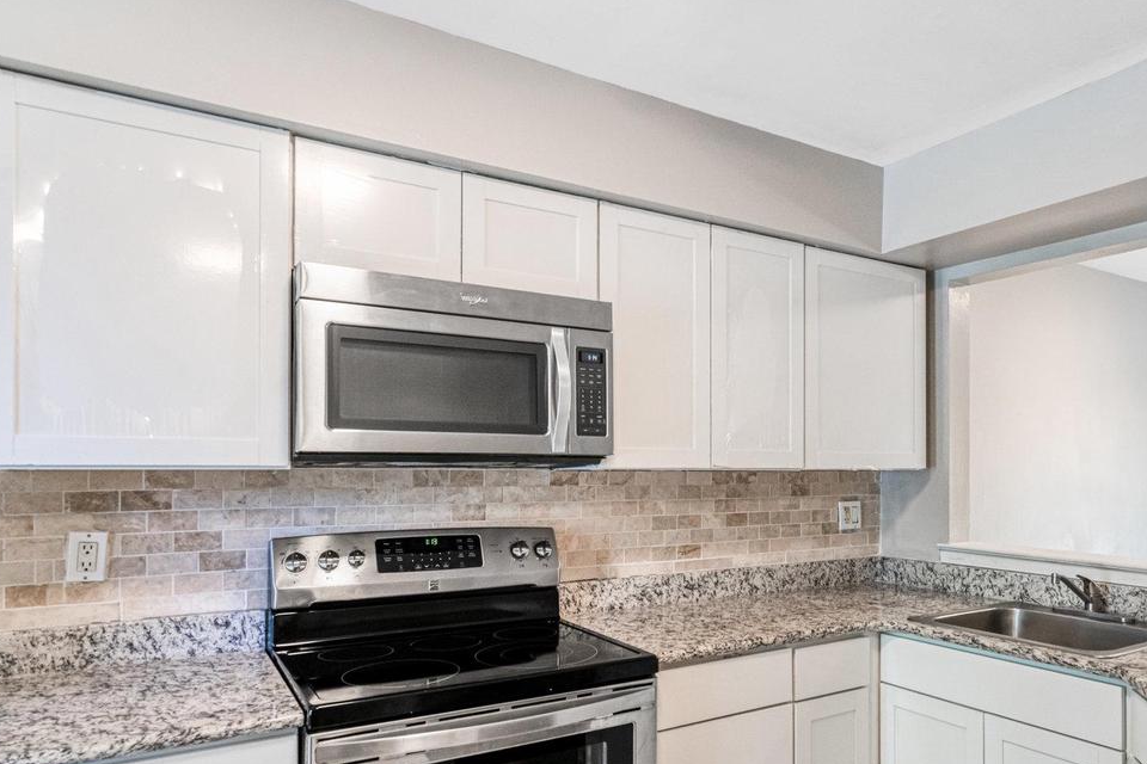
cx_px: 728
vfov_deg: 52.8
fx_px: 765
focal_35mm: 24
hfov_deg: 72.3
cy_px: 454
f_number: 8
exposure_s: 1/30
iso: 1250
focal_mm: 16
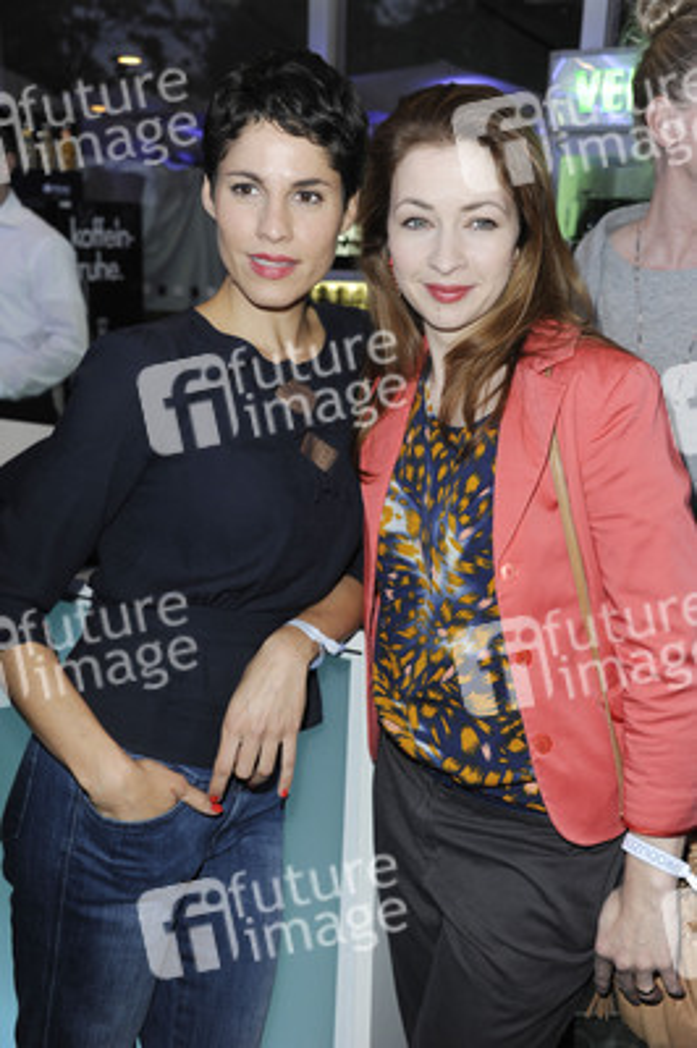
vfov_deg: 46.4
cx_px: 348
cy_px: 524
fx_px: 1222
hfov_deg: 31.8
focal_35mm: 42
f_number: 5.6
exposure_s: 1/50
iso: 800
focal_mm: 42
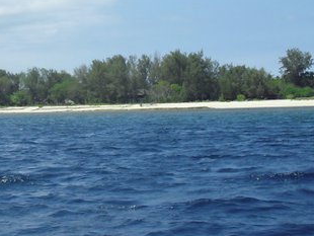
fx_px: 890
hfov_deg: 19.7
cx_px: 47
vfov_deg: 15.0
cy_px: 38
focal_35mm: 98
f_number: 8
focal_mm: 6.2
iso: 100
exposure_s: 1/320
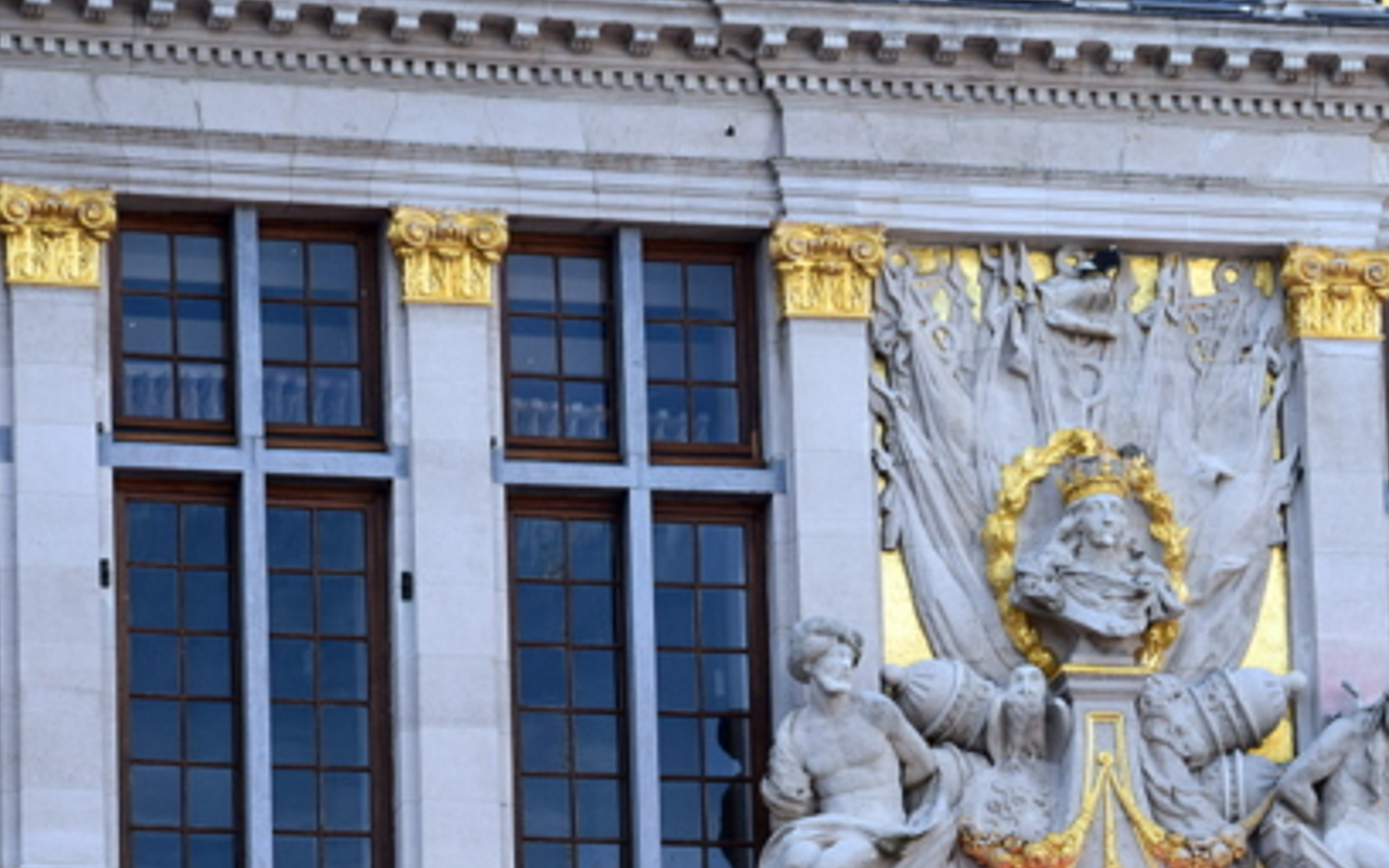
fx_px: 9085
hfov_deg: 8.7
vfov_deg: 5.5
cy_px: 776
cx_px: 1083
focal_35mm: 240
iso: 125
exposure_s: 1/50
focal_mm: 80
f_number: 8
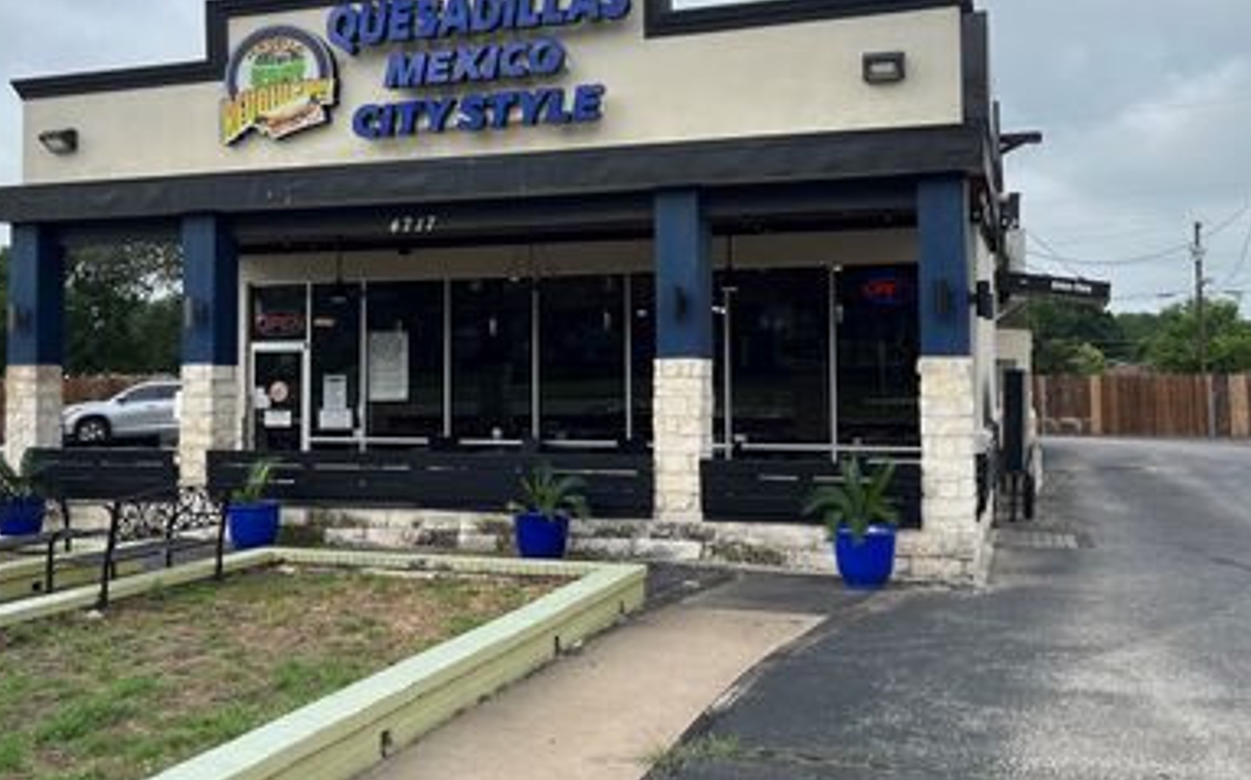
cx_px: 562
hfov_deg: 53.9
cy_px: 299
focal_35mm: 36
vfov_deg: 35.1
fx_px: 1227
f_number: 1.6
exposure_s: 1/4016
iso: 50
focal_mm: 5.1
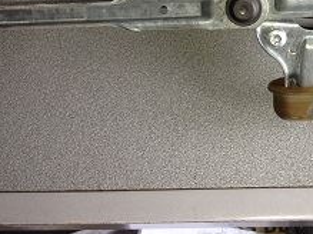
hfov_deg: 23.7
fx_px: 723
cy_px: -11
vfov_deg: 17.9
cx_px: 284
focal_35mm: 80
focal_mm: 4.28
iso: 50
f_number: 2.4
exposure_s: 1/54
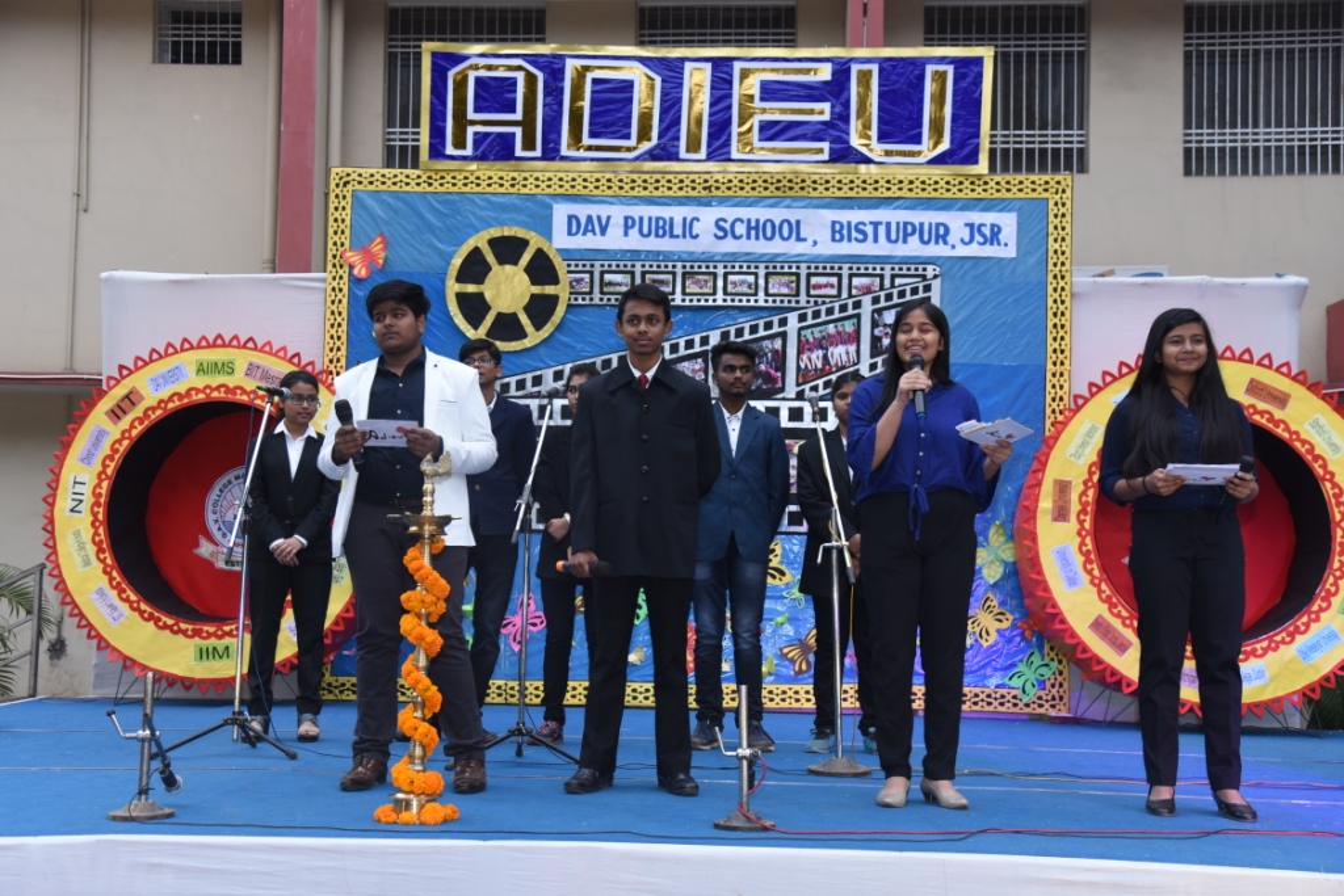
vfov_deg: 35.1
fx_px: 1419
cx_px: 672
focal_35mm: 38
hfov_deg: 50.7
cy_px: 448
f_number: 5.6
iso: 500
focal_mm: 38
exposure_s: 1/160
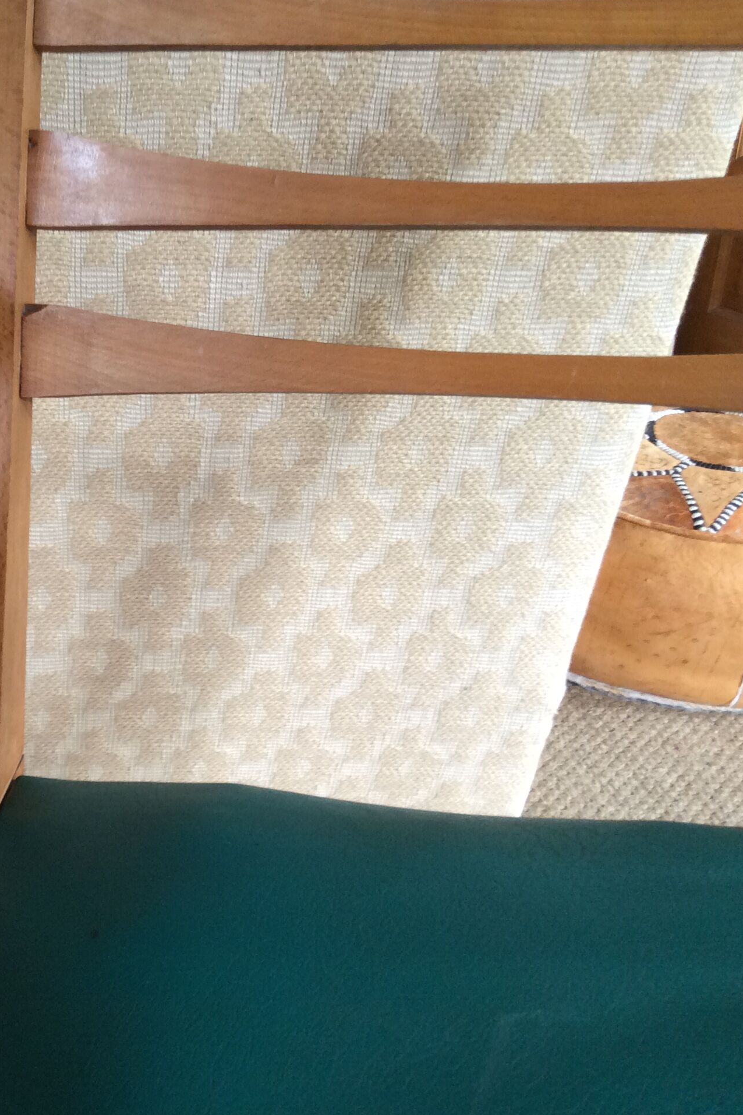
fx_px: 1393
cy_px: 560
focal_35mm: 45
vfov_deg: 43.6
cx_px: 73
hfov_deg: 28.7
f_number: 2.4
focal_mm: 3.3
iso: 64
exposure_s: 1/25
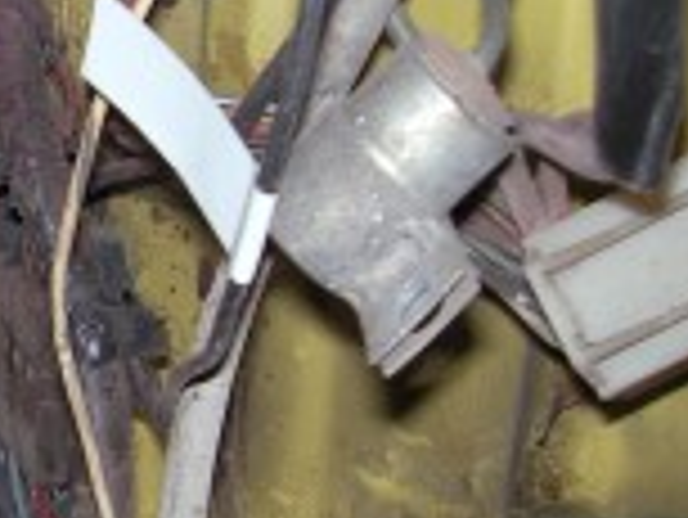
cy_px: 266
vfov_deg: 14.0
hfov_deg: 17.4
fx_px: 2108
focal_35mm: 106
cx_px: -196
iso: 100
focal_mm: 6.3
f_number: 3.3
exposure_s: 1/30
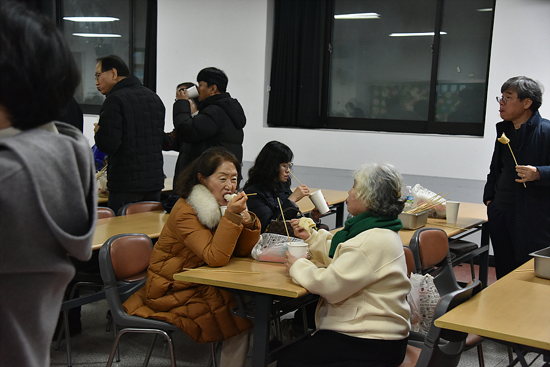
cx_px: 275
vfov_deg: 24.6
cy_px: 184
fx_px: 840
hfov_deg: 36.2
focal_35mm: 55
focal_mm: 55
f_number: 5
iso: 3200
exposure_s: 1/125
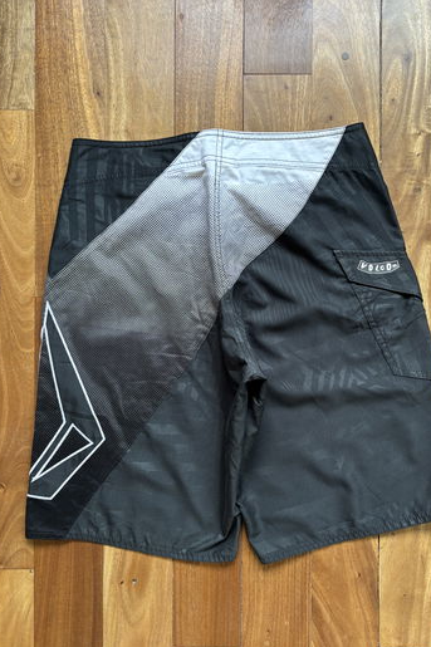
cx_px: 232
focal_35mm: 28
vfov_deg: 65.5
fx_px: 503
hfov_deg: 46.3
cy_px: 334
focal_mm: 5.96
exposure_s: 1/79
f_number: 1.6
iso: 125
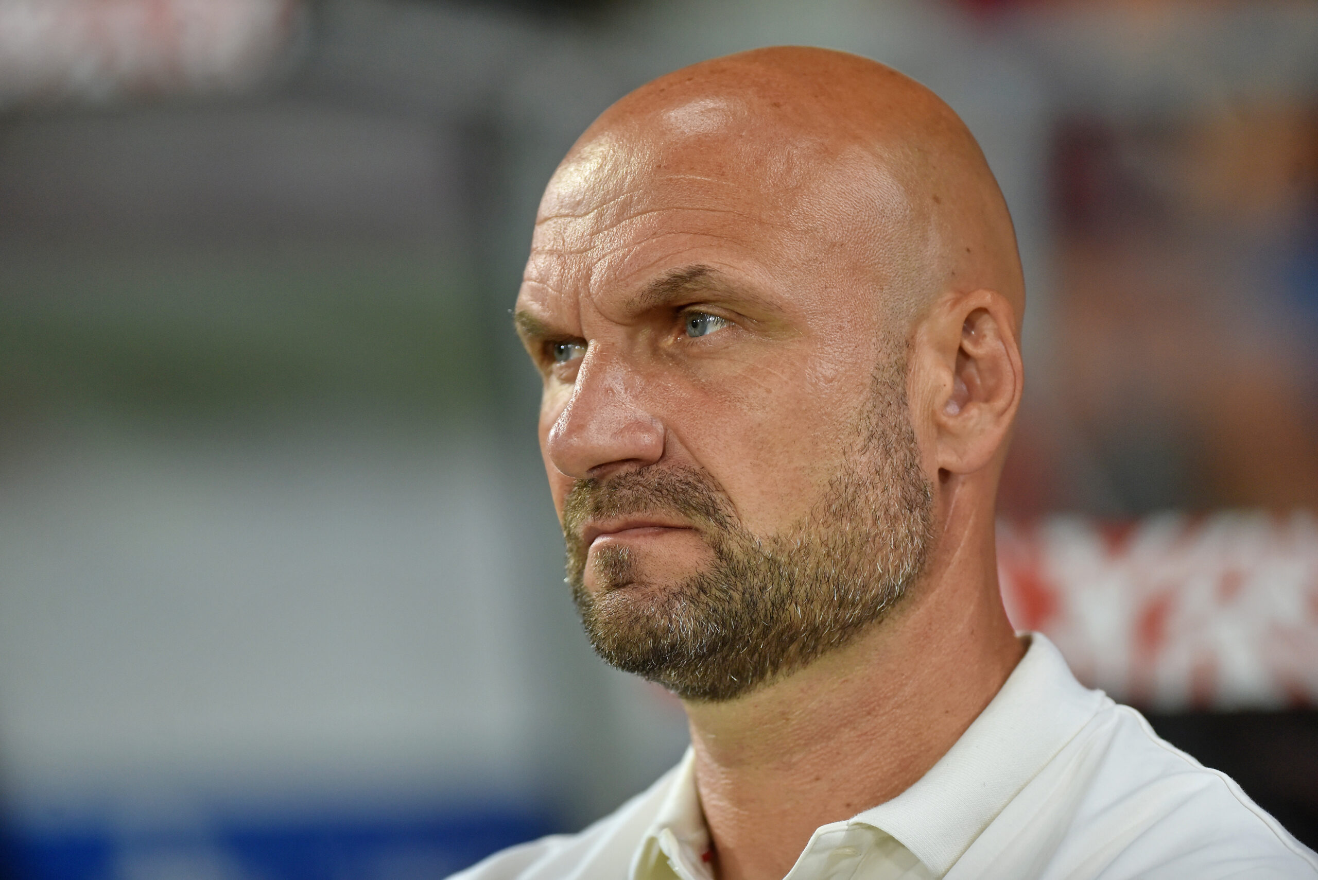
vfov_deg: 4.6
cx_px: 659
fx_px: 10987
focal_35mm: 300
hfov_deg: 6.9
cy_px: 440
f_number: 2.8
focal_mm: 300
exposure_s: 1/2000
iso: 1600
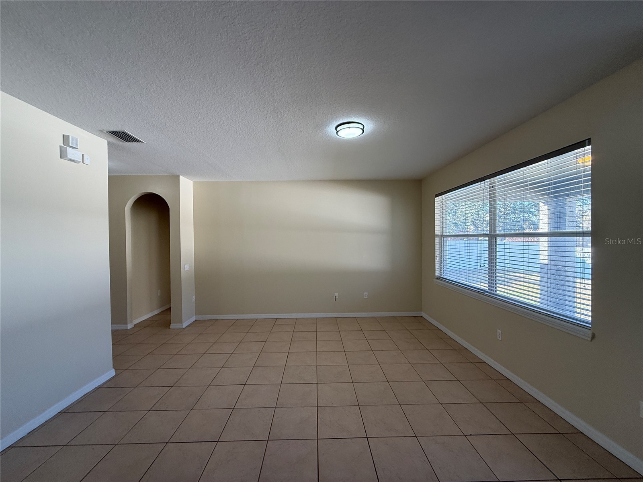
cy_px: 241
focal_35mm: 14
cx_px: 322
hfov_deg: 102.1
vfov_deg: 85.7
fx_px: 260
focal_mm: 2.22
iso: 160
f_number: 2.2
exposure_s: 1/120
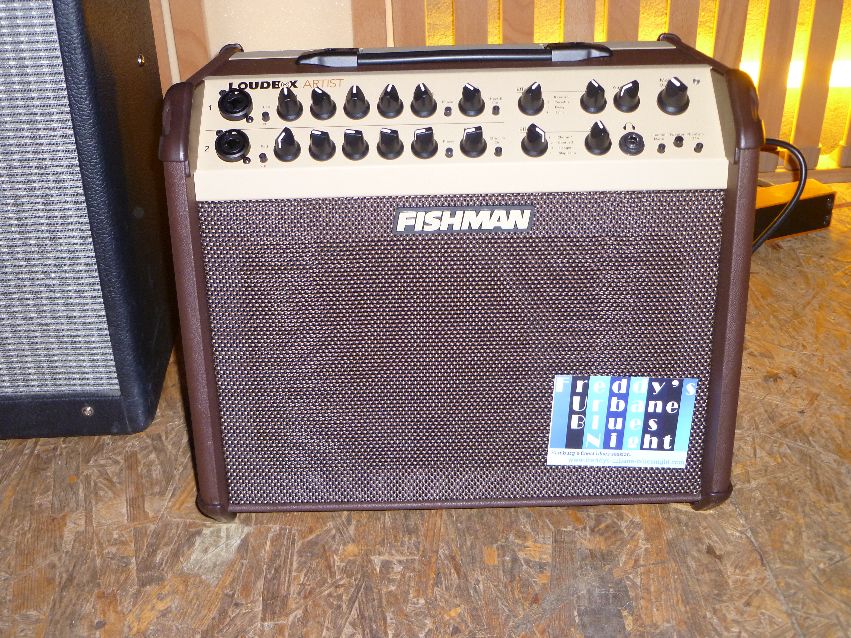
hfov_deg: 45.8
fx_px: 1008
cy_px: 319
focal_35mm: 41
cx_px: 426
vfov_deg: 35.1
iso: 200
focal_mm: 7.4
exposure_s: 1/8
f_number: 3.7
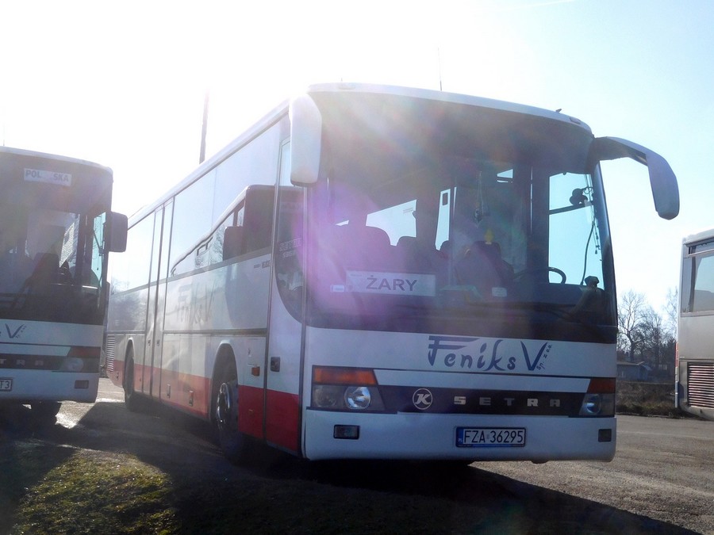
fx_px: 928
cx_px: 357
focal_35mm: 45
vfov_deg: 32.2
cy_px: 268
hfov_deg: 42.1
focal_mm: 8
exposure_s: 1/1500
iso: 125
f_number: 4
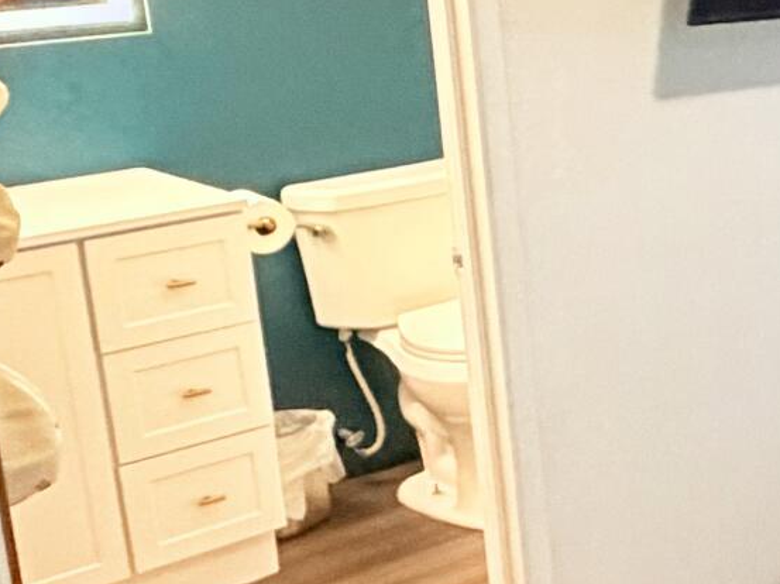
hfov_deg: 20.0
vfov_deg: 19.3
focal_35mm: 76
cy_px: 197
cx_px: 1336
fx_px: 1711
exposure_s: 1/40
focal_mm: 2.22
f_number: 2.2
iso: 1000
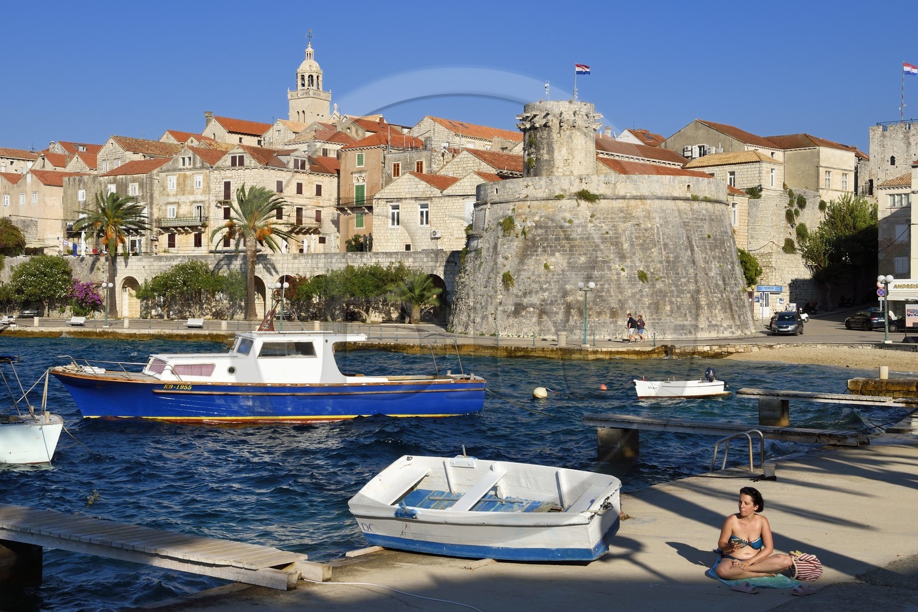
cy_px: 306
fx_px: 1173
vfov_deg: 29.2
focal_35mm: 46
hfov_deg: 42.7
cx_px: 459
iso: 200
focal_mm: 46
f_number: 14
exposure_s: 1/400
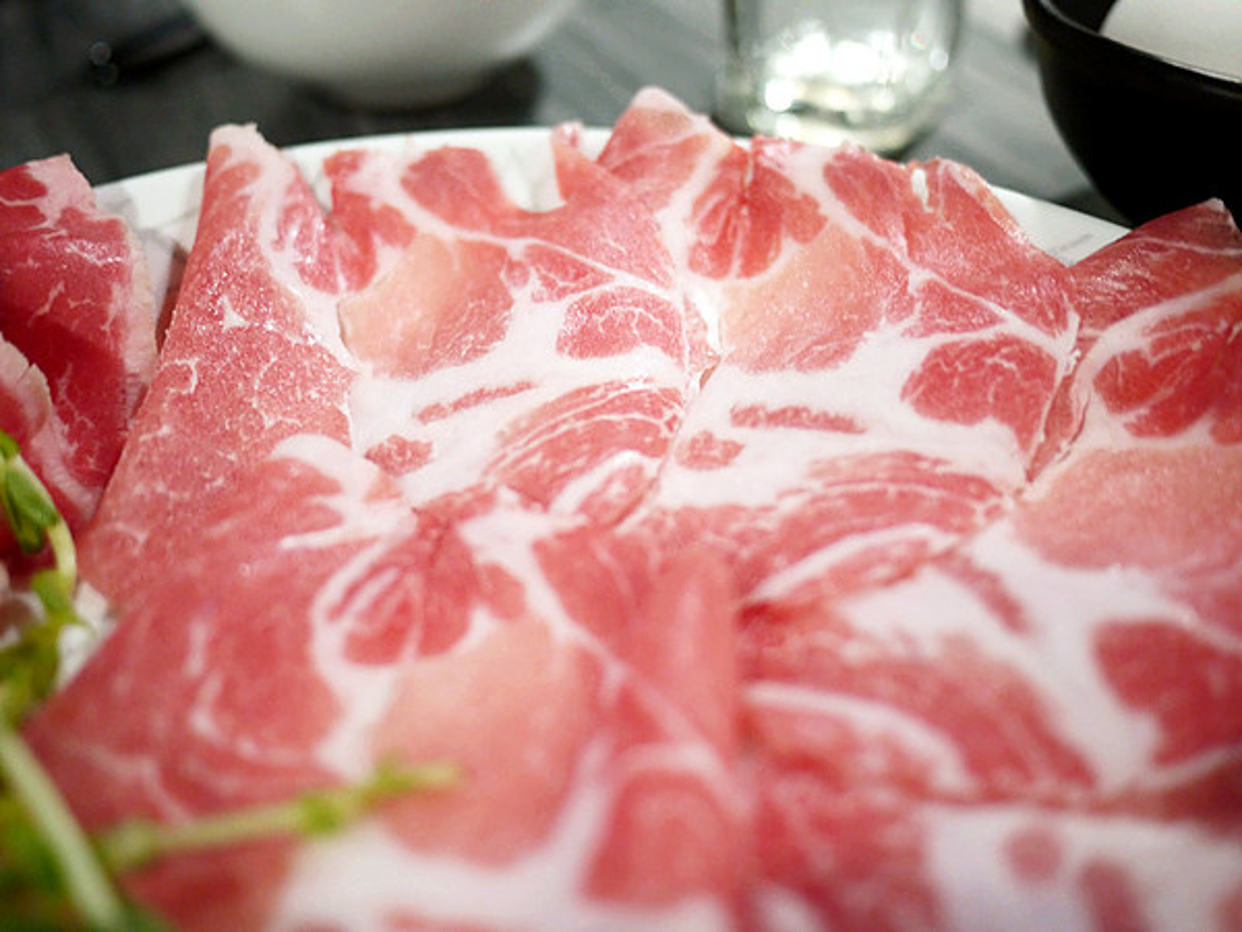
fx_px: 1435
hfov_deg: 46.8
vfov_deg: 36.0
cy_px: 466
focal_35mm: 40
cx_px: 621
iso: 800
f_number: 1.7
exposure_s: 1/30
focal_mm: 20
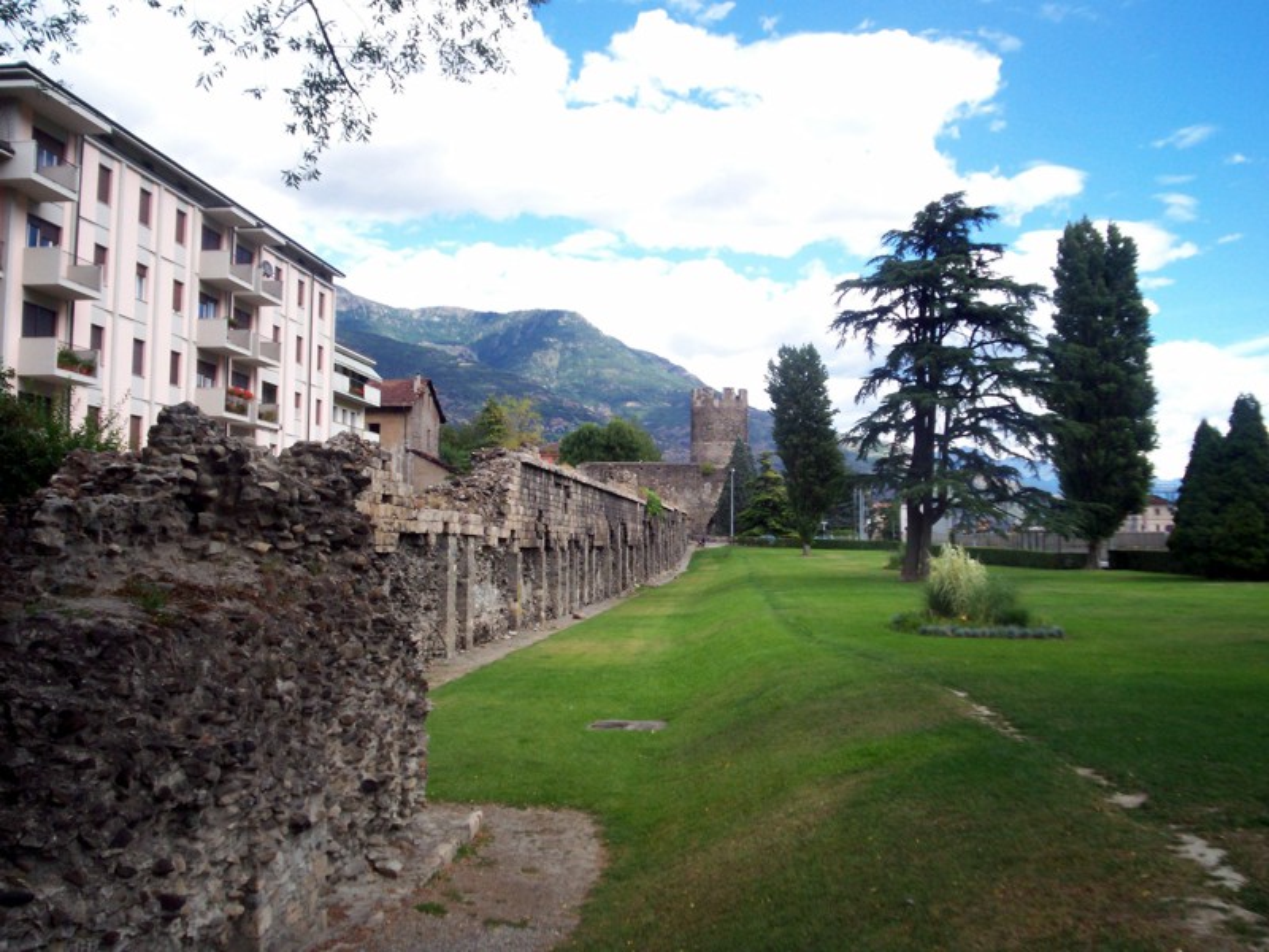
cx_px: 634
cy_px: 476
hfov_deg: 51.4
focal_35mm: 36
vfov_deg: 39.7
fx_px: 1320
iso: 100
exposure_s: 1/318
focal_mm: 5.9
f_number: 4.5
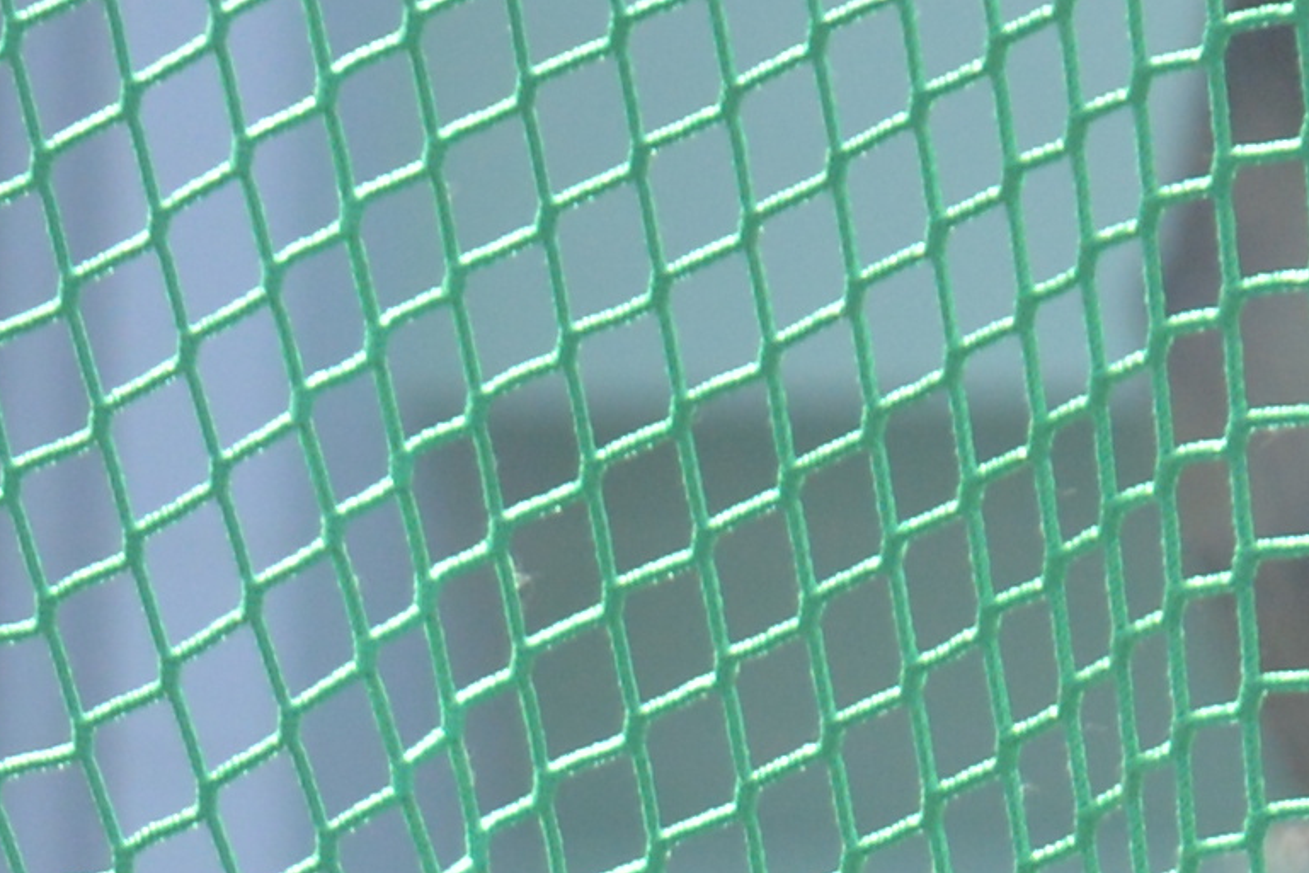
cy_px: 2988
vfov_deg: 0.7
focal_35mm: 2112
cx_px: 414
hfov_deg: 1.0
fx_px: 76804
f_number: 8
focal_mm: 270
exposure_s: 1/640
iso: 800
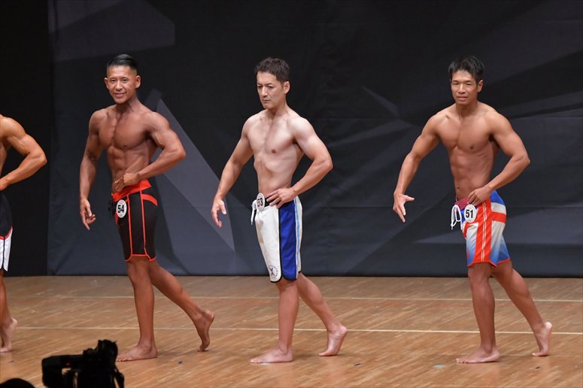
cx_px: 292
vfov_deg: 5.4
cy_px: 194
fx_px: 4128
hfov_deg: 8.1
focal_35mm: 255
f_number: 5.6
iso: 6400
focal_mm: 170
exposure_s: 1/400
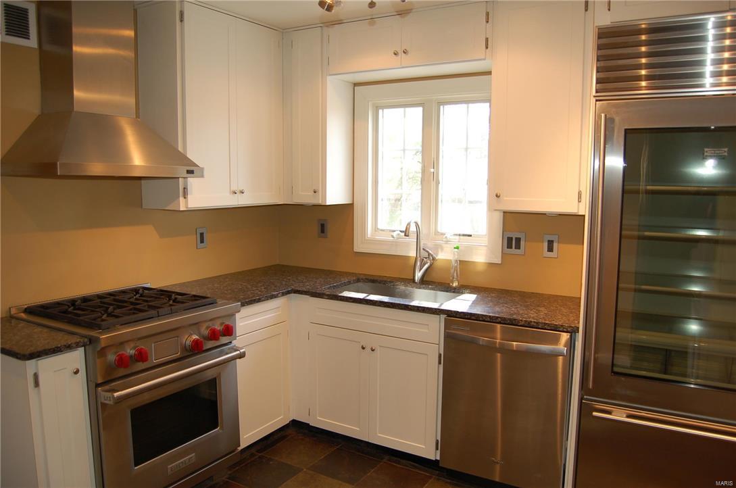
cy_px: 244
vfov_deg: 47.8
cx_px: 368
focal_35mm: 27
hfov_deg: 67.5
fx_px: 551
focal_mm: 18
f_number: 3.5
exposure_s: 1/60
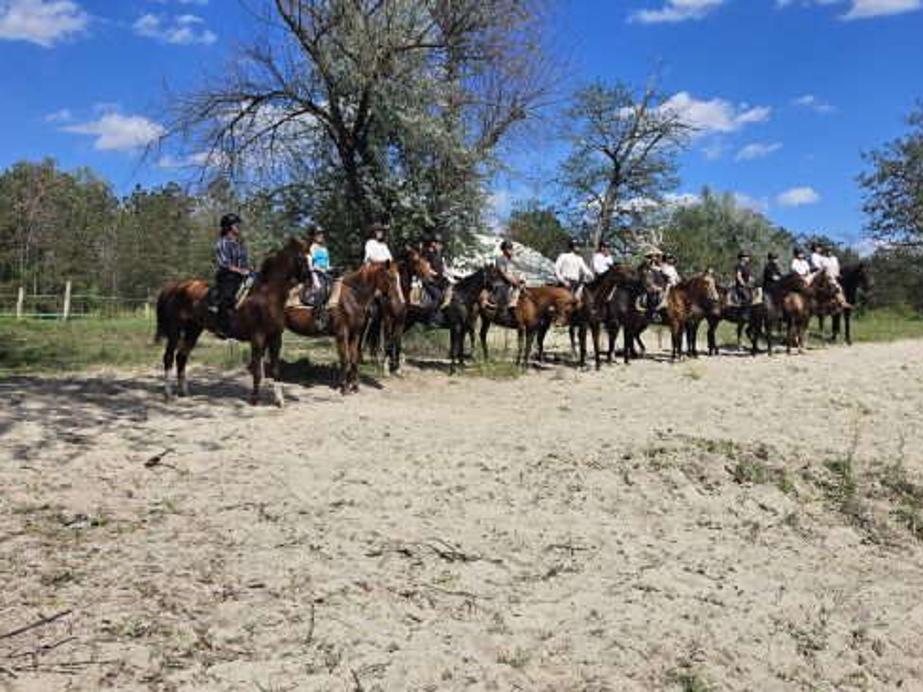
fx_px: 880
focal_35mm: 33
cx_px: 477
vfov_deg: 42.8
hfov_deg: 55.3
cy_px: 285
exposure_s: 1/3300
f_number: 1.8
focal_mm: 5.4
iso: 25
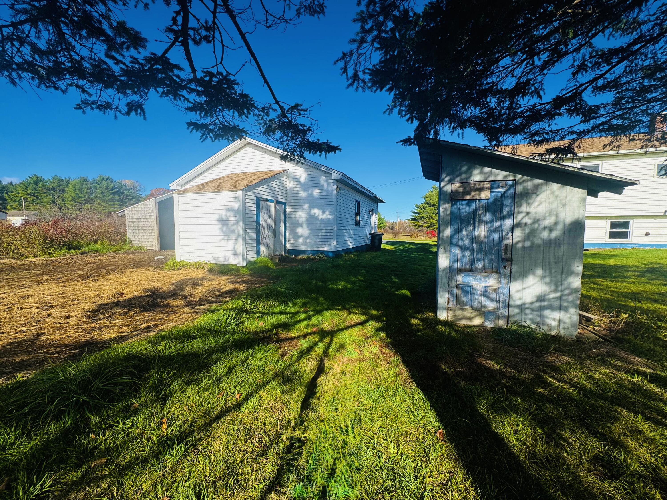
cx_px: 334
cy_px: 250
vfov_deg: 85.7
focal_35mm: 14
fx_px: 270
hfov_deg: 102.1
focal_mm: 2.22
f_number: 2.2
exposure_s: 1/1709
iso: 50
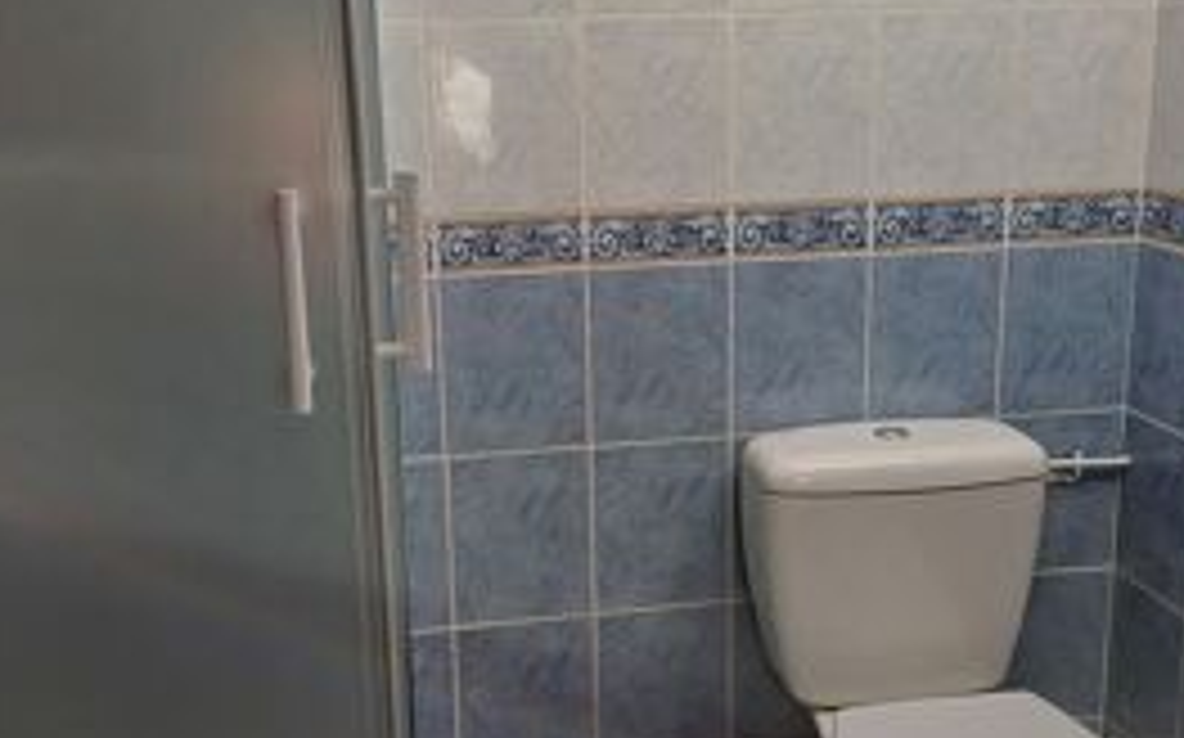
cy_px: 358
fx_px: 1387
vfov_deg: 29.8
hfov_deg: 46.2
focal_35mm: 43
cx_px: 599
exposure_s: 1/163
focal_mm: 4.65
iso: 50
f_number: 1.8
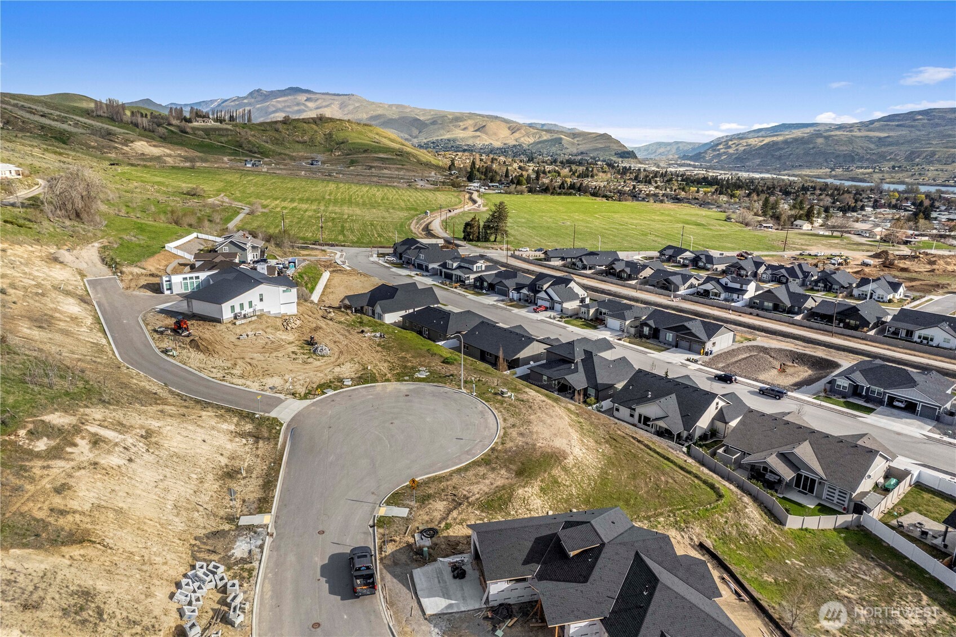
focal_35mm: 22
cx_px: 478
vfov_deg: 57.2
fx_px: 584
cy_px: 318
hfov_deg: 78.6
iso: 100
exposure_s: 1/4000
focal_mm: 8.38
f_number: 2.8
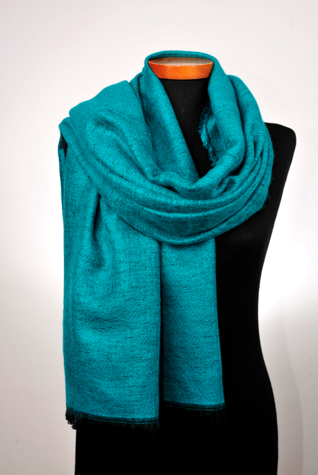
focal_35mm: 50
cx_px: 159
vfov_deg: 39.6
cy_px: 238
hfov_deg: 27.1
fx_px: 661
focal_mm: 50
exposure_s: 1/125
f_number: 10
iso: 200
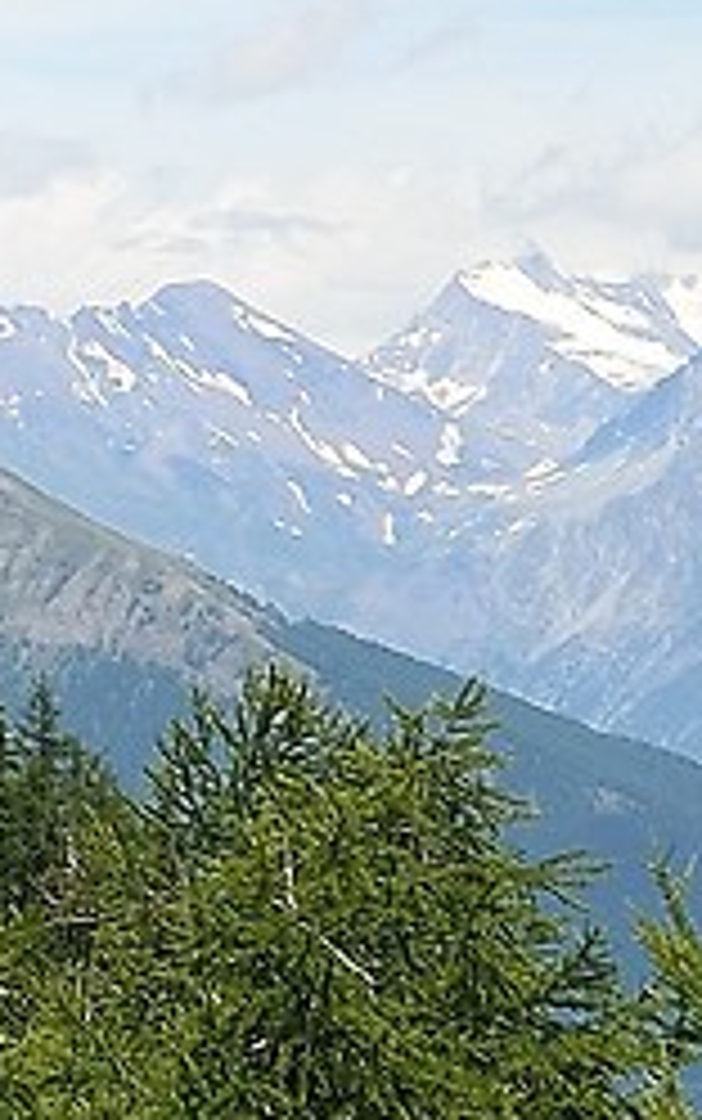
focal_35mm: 344
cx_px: -990
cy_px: -153
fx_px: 10512
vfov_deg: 6.1
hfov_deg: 3.8
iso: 100
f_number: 8
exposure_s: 1/250
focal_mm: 35
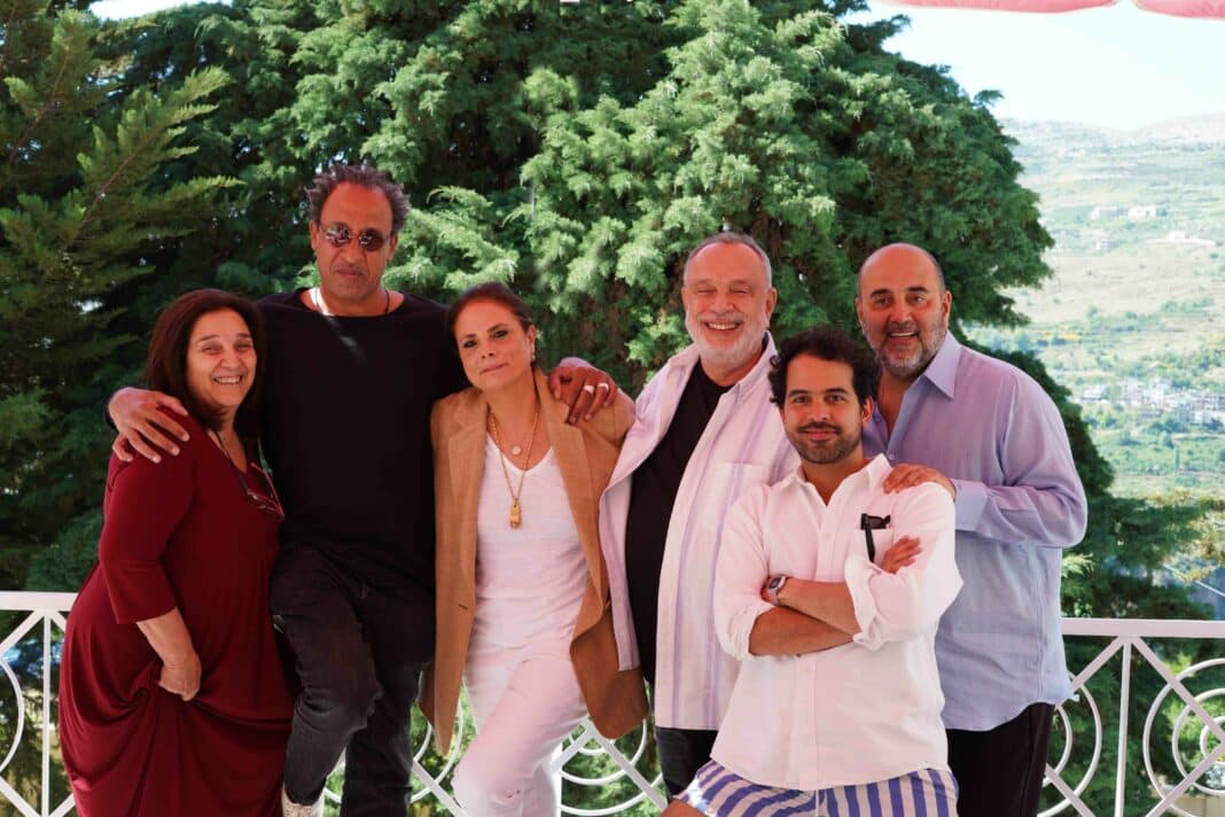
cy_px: 408
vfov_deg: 27.0
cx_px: 612
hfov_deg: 39.6
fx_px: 1701
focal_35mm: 50
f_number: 8
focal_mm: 50
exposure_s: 1/250
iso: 640
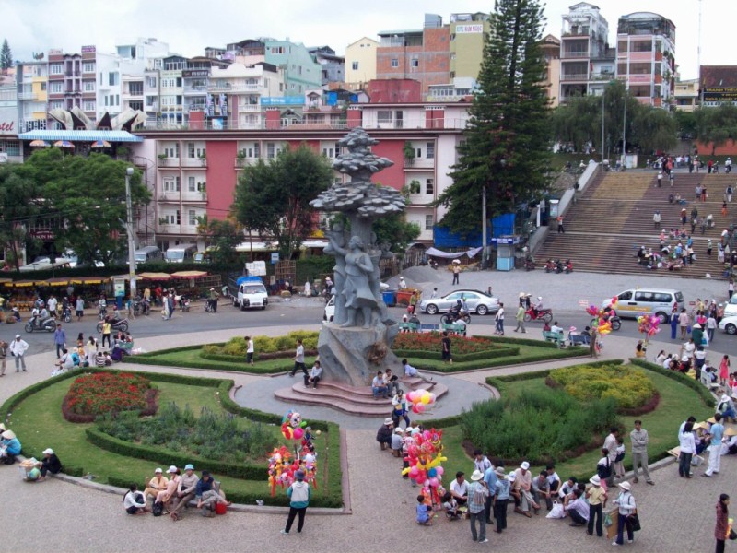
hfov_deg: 41.2
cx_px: 368
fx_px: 979
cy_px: 276
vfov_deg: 31.5
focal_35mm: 46
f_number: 3.1
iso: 80
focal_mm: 7.6
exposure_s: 1/237
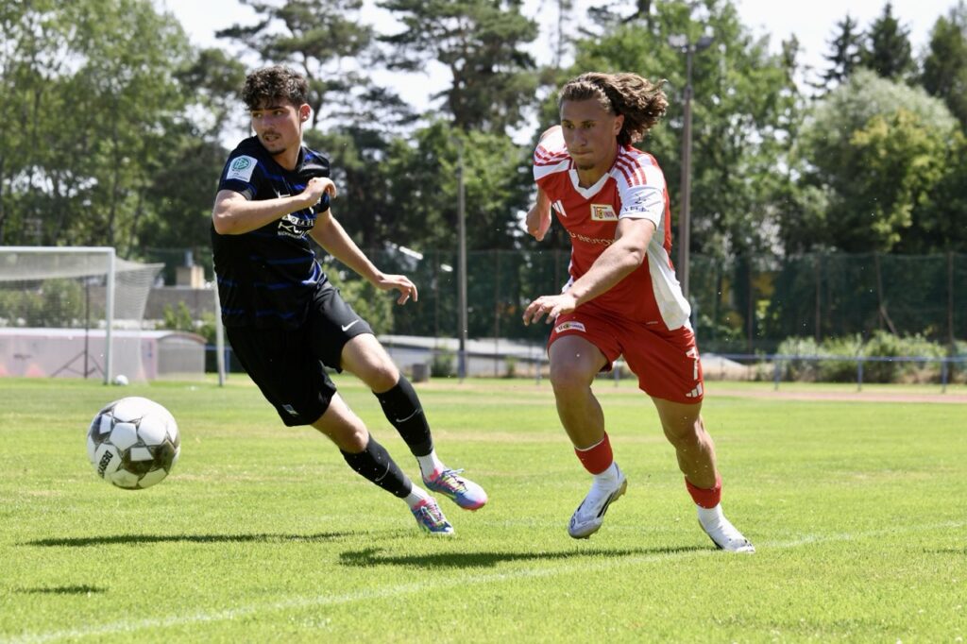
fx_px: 3625
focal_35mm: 135
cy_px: 322
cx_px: 484
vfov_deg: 10.2
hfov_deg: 15.2
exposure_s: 1/1600
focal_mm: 135
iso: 1250
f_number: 8
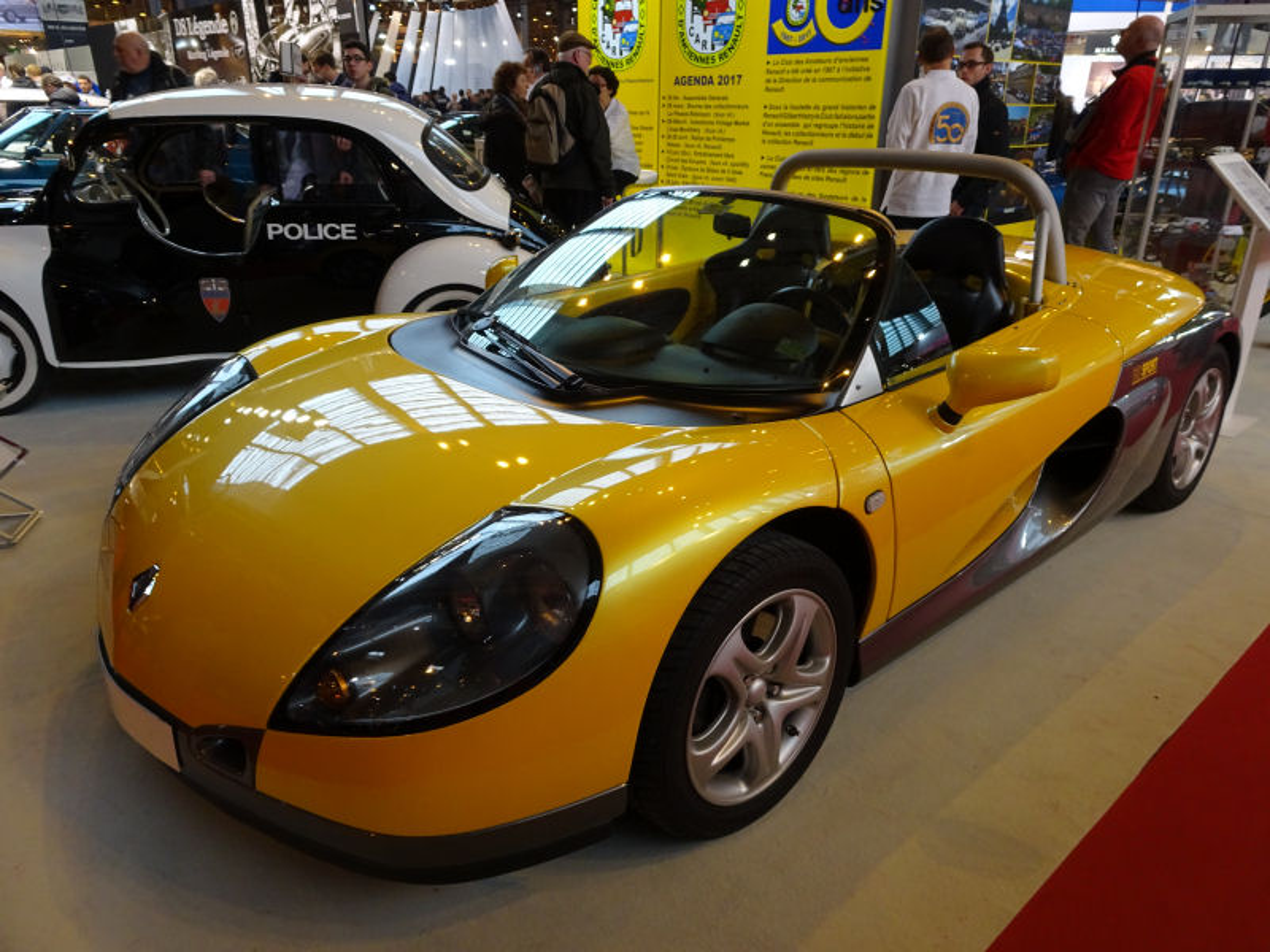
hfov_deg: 71.6
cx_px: 635
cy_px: 476
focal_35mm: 24
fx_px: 881
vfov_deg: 56.8
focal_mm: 4.1
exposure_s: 1/30
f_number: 3.5
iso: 200
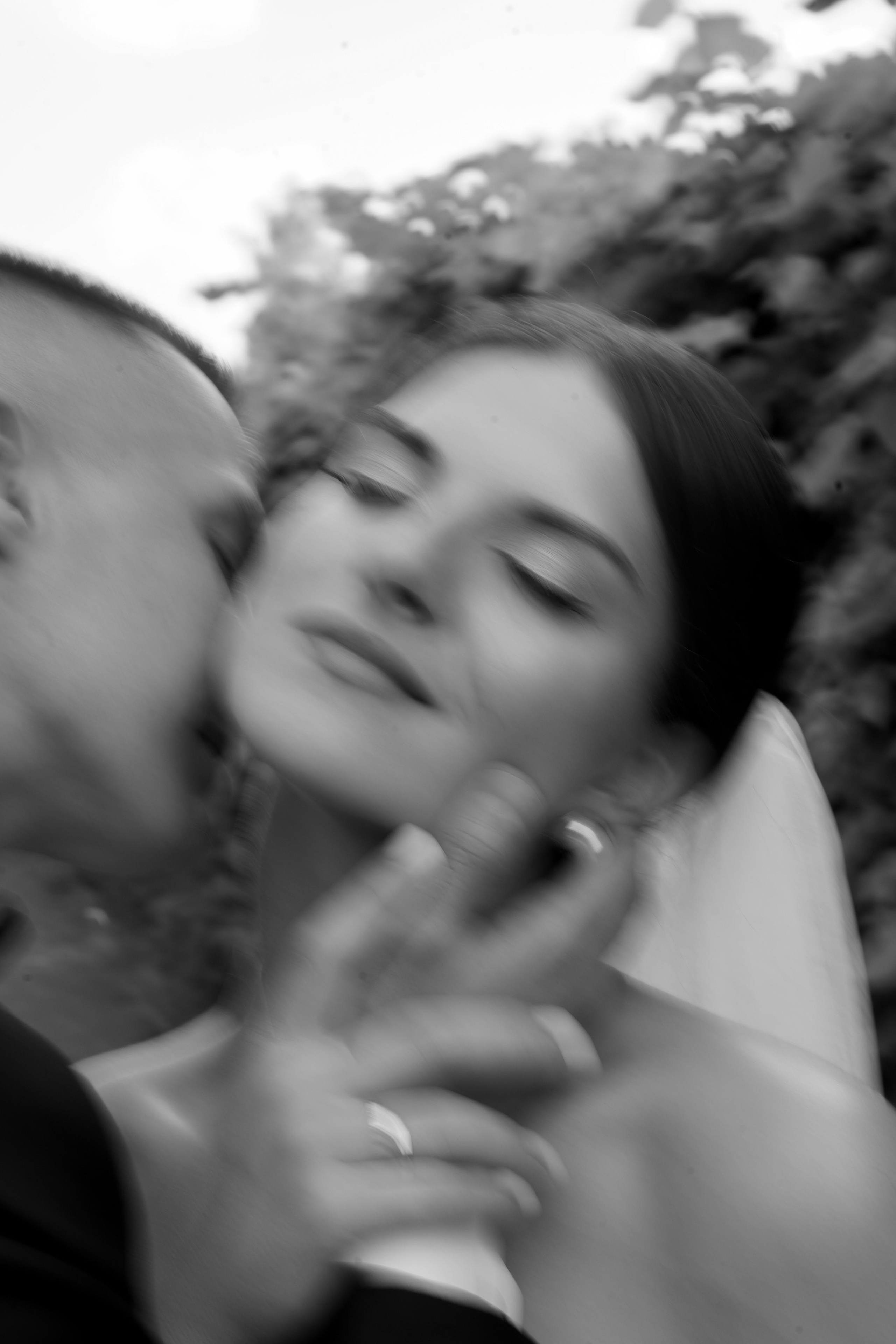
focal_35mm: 71
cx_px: 448
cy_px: 672
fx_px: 2650
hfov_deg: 19.2
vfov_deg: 28.5
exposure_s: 1/20
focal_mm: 71
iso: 100
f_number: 16
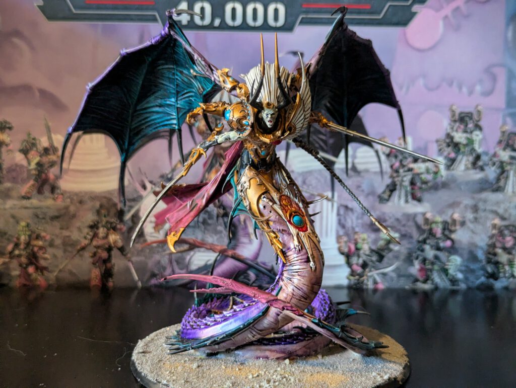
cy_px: 194
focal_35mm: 48
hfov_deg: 39.6
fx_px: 717
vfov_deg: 30.3
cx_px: 258
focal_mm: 6.81
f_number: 1.85
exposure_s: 1/30.2
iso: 826
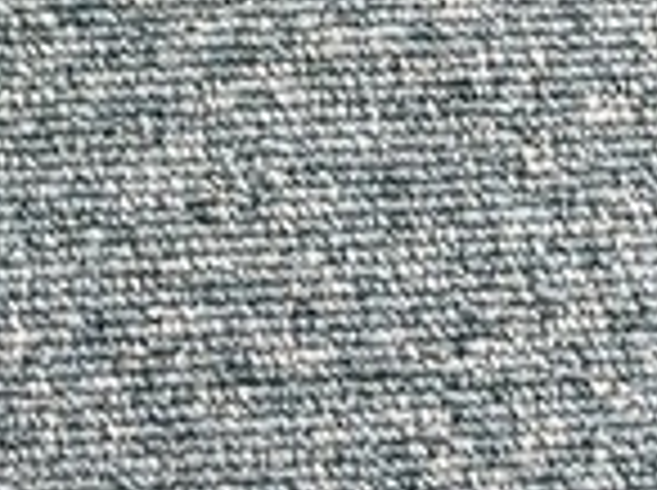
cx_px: -508
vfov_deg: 11.6
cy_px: -512
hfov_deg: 15.1
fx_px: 2160
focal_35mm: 114
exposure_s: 1/50
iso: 64
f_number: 1.6
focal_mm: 5.96
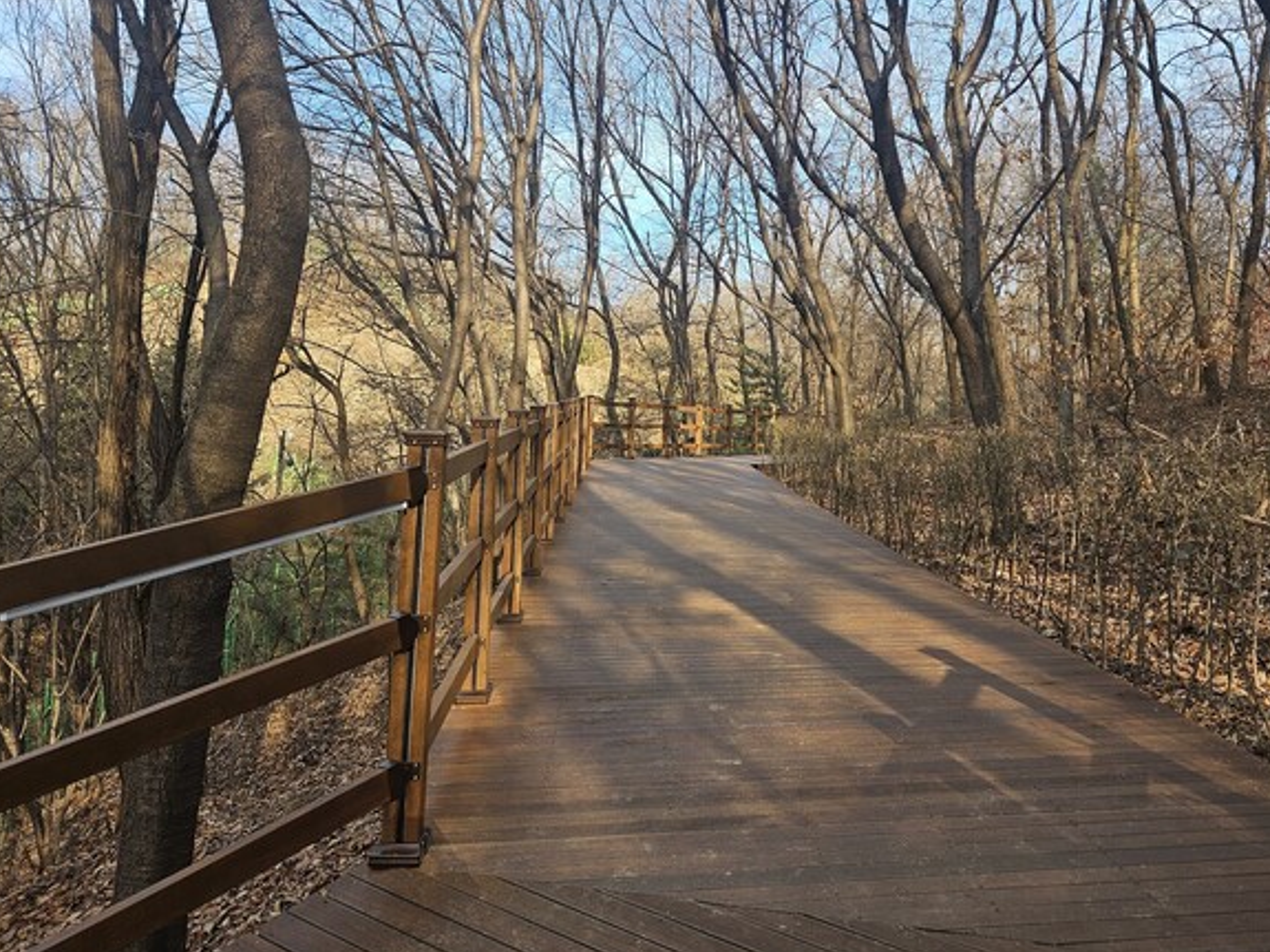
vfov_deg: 49.5
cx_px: 729
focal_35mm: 28
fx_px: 1027
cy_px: 388
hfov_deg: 63.1
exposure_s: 1/428
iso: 25
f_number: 1.8
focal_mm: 5.4
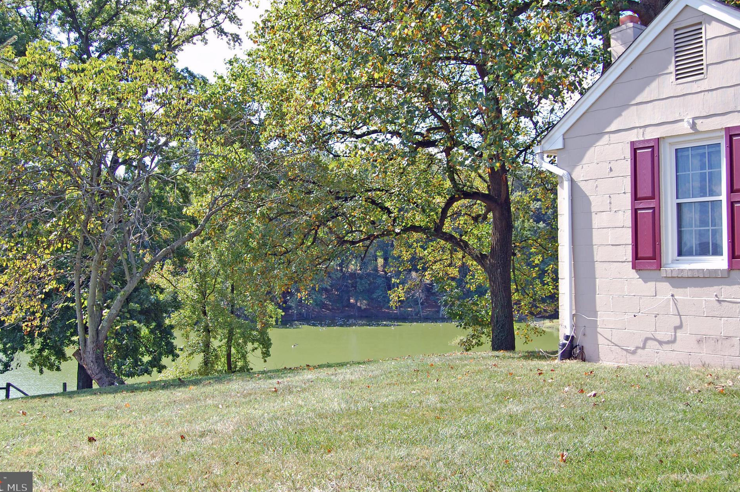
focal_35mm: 38
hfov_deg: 51.2
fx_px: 771
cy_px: 233
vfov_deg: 35.4
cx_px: 348
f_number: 7.1
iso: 200
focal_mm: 23
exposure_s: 1/200
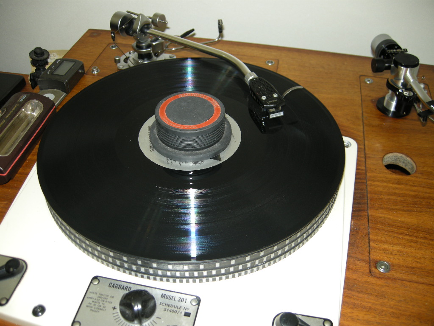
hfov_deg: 52.6
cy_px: 163
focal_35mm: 35
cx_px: 217
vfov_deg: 40.7
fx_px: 439
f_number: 2.7
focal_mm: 7.5
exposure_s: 1/30
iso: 64
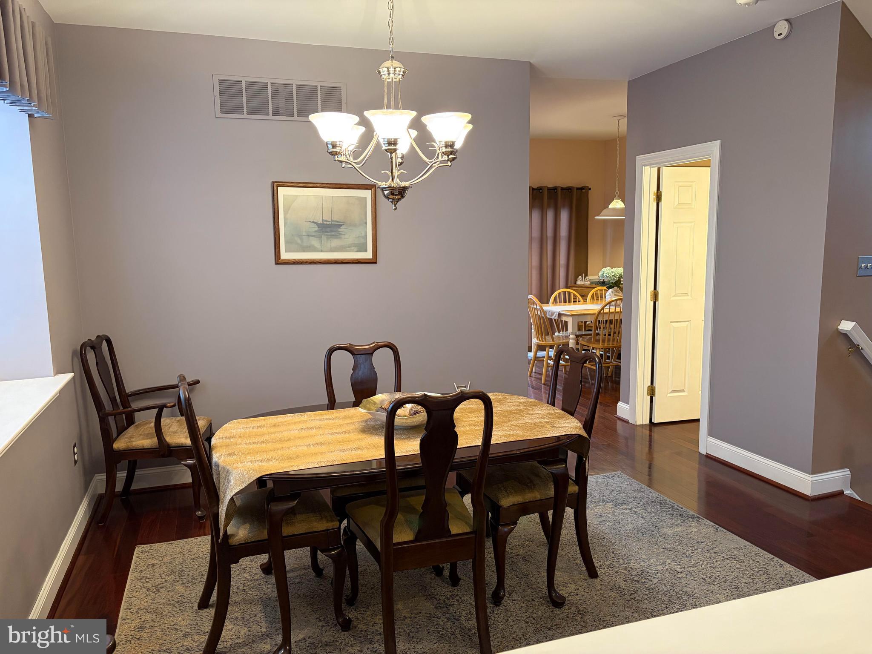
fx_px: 655
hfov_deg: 67.3
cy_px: 327
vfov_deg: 53.1
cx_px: 436
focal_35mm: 26
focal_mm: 5.96
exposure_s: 1/60
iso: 250
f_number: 1.6
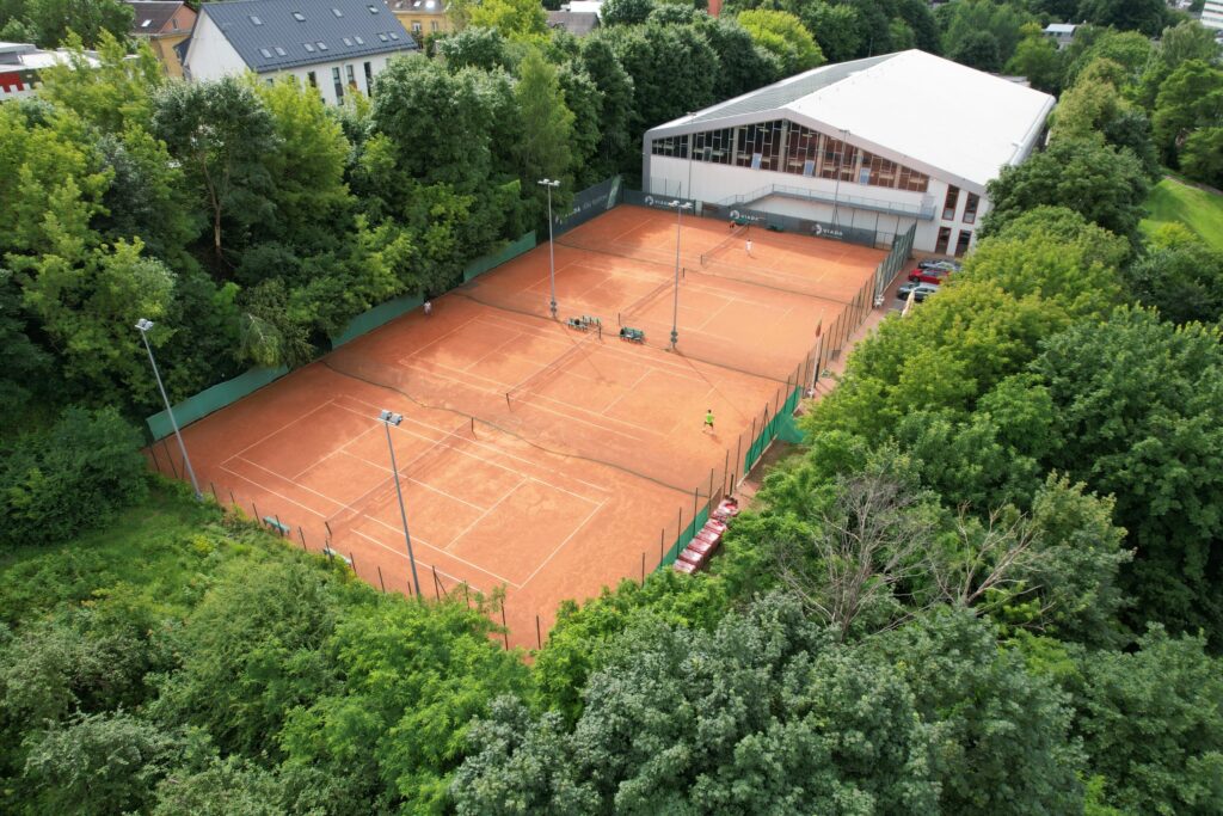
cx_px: 612
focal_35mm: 22
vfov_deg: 57.2
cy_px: 408
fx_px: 747
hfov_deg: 78.6
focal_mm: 8.38
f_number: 2.8
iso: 100
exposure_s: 1/725
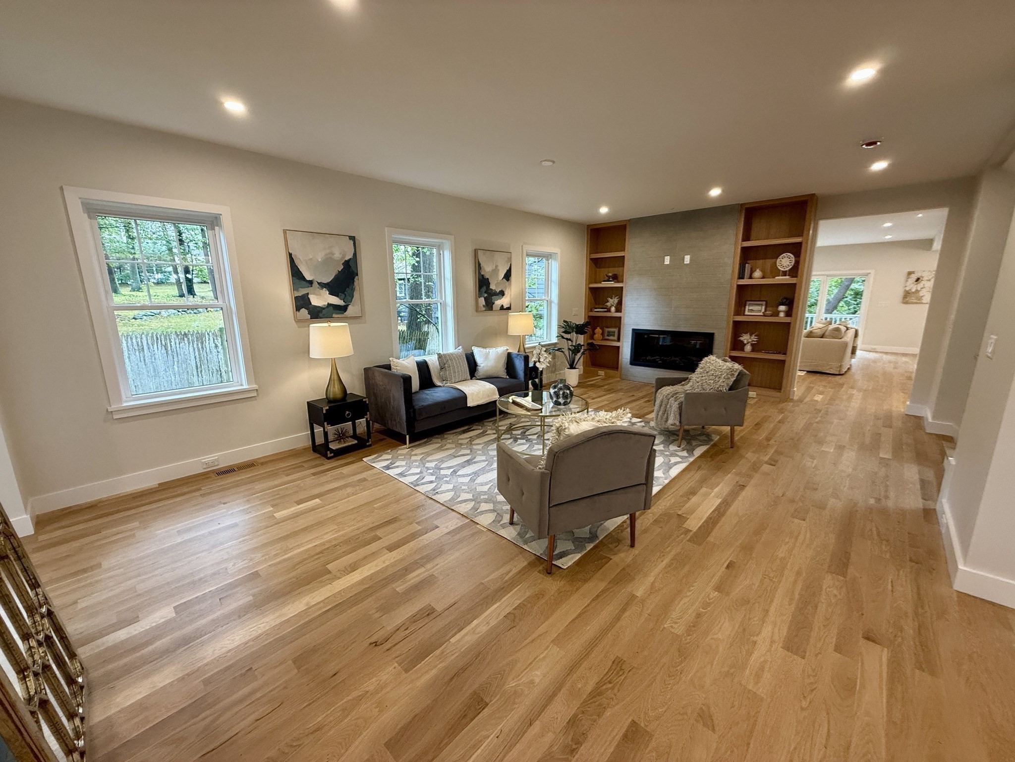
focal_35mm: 14
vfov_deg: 85.7
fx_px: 411
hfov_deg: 102.1
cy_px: 381
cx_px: 508
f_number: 2.2
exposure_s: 1/60
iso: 200
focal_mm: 2.22
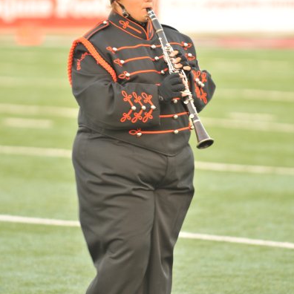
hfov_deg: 4.5
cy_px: 120
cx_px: 147
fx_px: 3709
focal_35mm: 386
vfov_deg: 4.5
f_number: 2.8
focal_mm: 200
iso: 200
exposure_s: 1/160
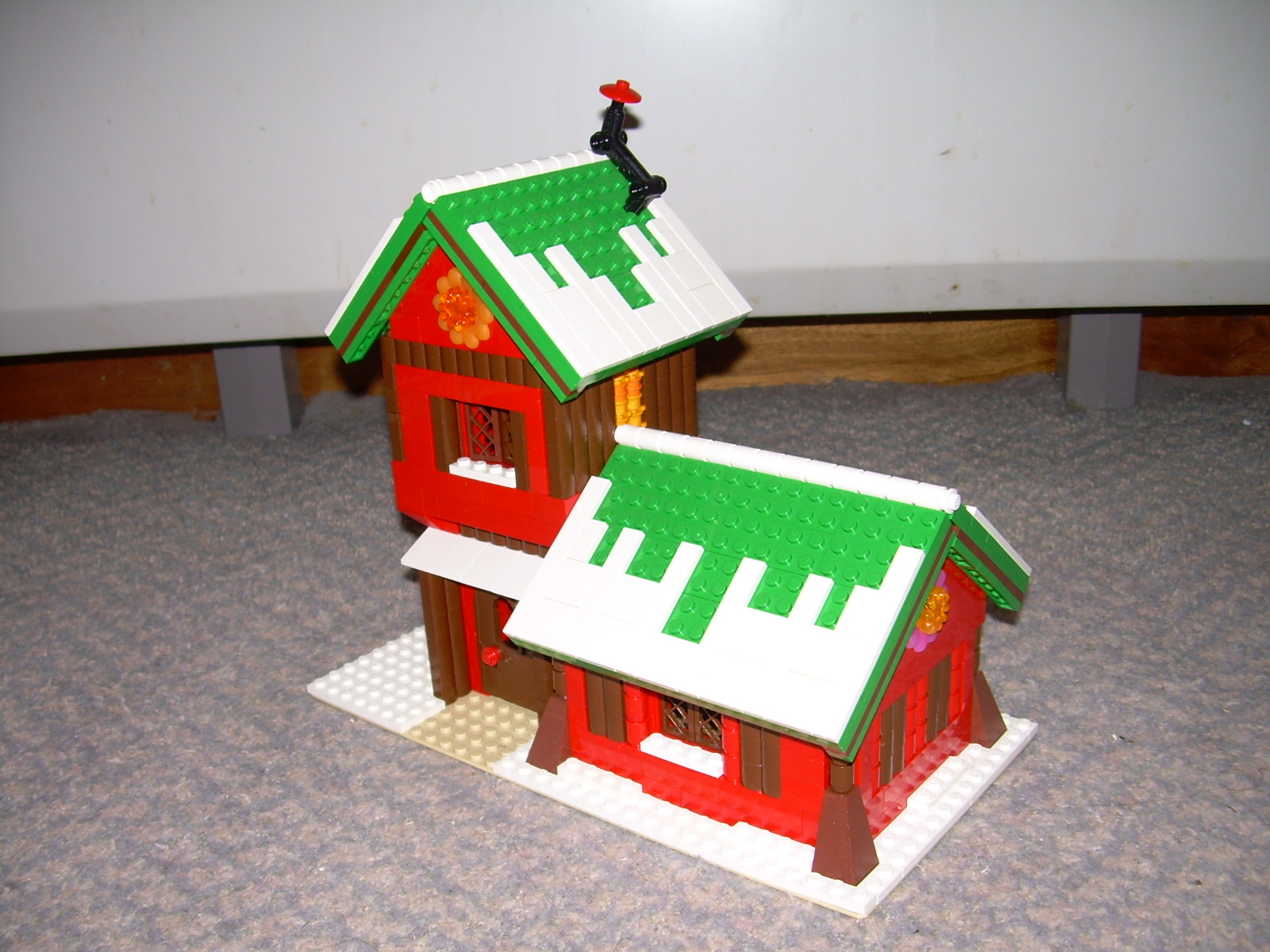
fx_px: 1394
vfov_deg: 37.7
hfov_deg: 49.0
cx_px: 635
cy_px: 476
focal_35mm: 38
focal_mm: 6.3
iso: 50
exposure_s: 1/60
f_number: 2.8
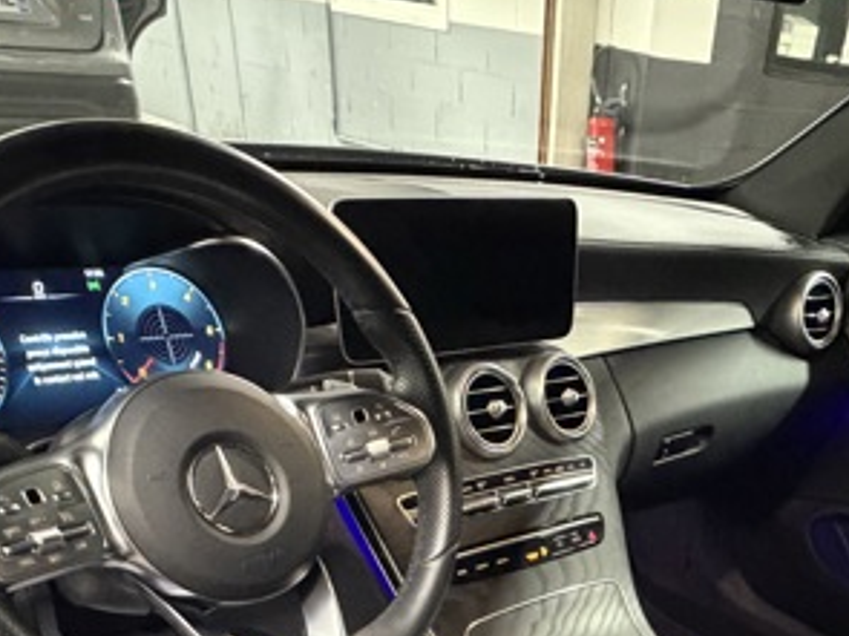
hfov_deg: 47.6
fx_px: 932
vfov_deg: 29.6
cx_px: 607
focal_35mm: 38
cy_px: 843
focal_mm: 2.22
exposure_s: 1/33
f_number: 2.2
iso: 1250
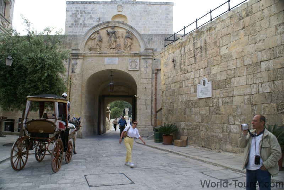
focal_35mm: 27
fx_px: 213
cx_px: 142
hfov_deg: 67.3
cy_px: 95
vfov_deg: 48.0
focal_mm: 18
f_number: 5.6
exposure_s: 1/50
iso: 100
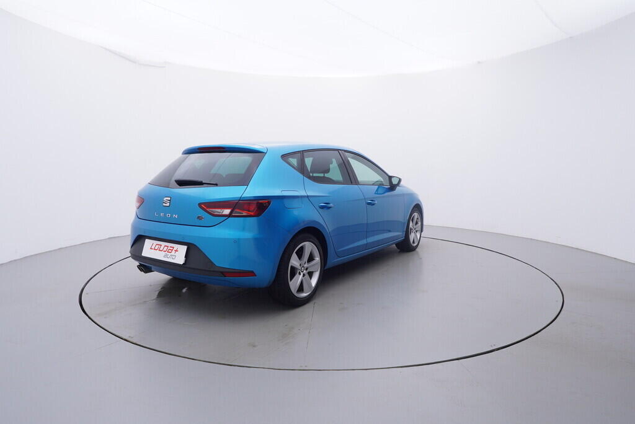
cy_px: 212
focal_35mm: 22
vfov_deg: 56.2
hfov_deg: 77.3
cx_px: 318
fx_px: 397
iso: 200
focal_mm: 15
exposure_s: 1/80
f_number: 5
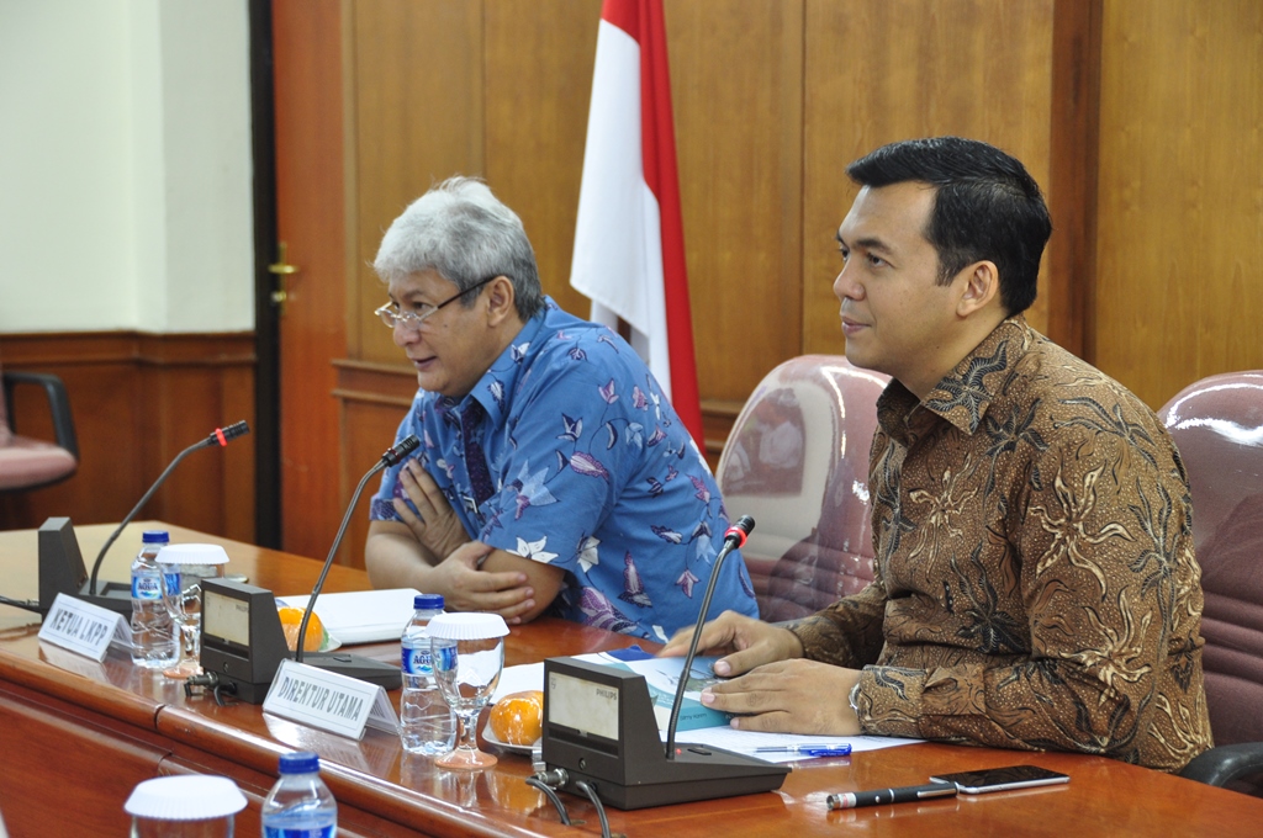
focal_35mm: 90
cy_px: 419
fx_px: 3153
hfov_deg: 22.6
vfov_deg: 15.1
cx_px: 632
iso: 640
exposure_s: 1/13
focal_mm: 60
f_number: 6.3
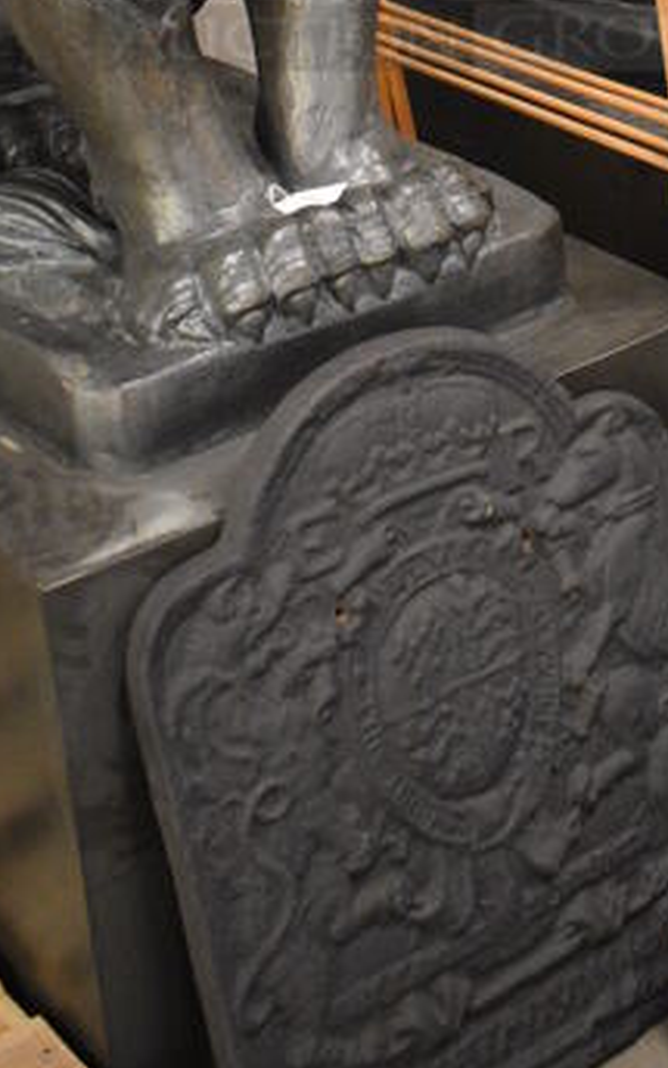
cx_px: 438
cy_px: -92
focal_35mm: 73
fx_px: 2126
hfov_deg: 17.8
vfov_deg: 26.2
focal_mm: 18
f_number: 3.5
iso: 2800
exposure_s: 1/125
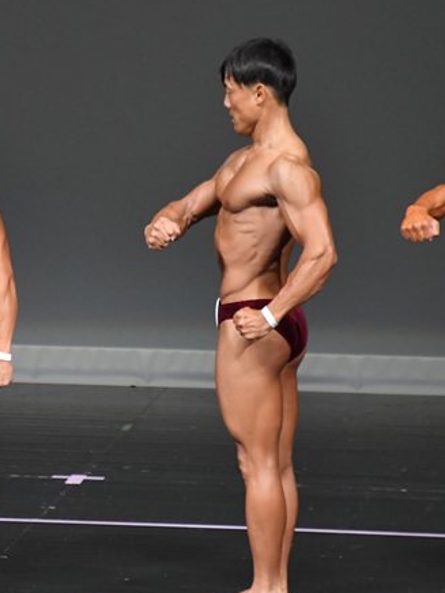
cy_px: 333
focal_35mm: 589
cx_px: -55
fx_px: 10096
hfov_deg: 2.5
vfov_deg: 3.4
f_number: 5.6
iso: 4000
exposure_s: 1/400
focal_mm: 230
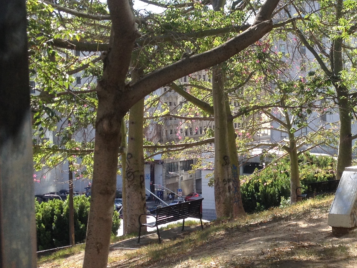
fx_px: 866
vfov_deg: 17.6
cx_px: 295
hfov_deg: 22.9
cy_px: 128
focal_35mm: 84
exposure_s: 1/521
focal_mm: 4.28
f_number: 2.4
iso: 50
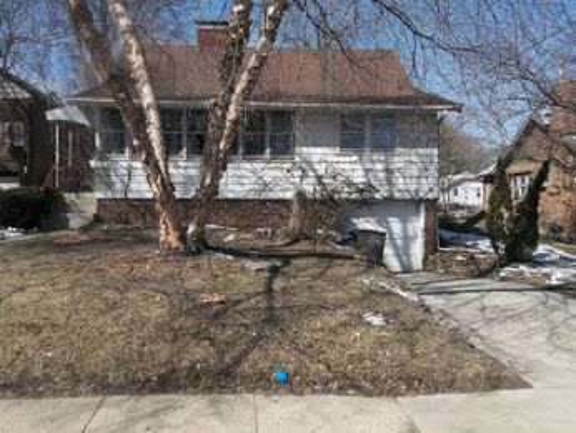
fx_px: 533
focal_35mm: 32
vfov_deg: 44.2
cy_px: 216
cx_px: 288
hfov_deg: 56.8
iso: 80
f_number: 9.4
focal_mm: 5.7
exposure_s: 1/125
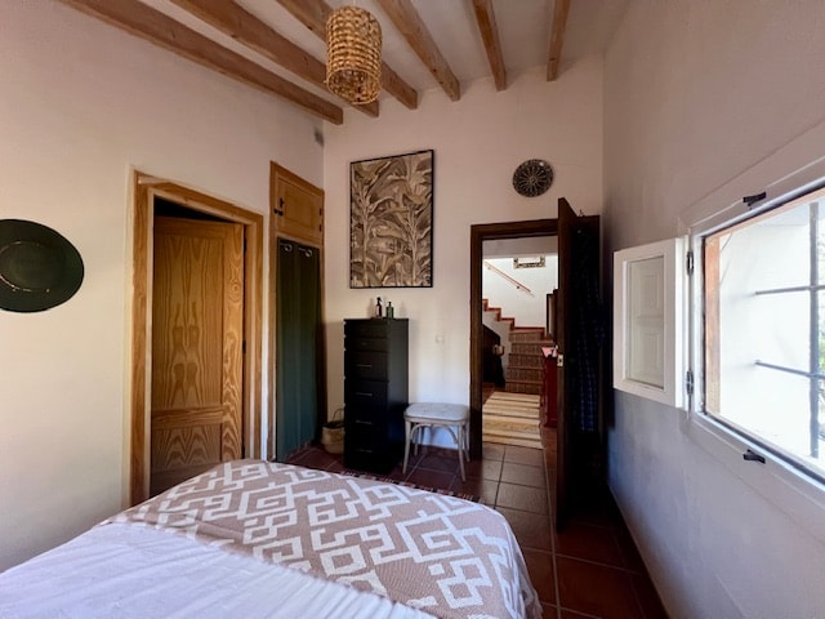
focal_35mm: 13
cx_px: 412
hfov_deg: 106.2
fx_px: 310
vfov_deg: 89.9
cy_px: 310
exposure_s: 1/50
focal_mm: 1.57
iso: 500
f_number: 1.8
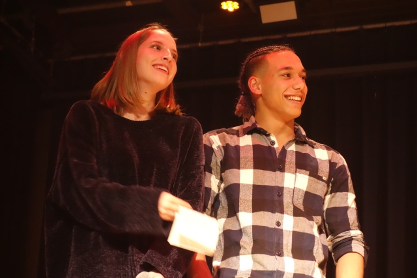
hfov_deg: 20.4
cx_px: 208
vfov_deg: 13.7
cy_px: 139
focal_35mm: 100
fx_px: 1159
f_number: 4.9
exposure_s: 1/100
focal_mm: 37.1
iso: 3200
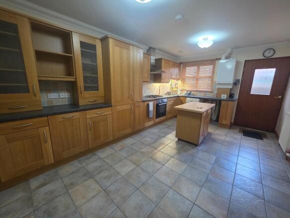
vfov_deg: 89.9
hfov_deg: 106.2
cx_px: 145
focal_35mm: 13
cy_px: 109
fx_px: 109
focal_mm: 2.2
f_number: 1.9
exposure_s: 1/50
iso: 400
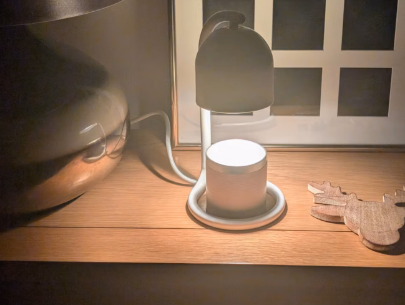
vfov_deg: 25.3
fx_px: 679
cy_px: 156
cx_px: 222
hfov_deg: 33.2
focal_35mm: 58
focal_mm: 6.9
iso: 61
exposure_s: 1/100
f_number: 1.68
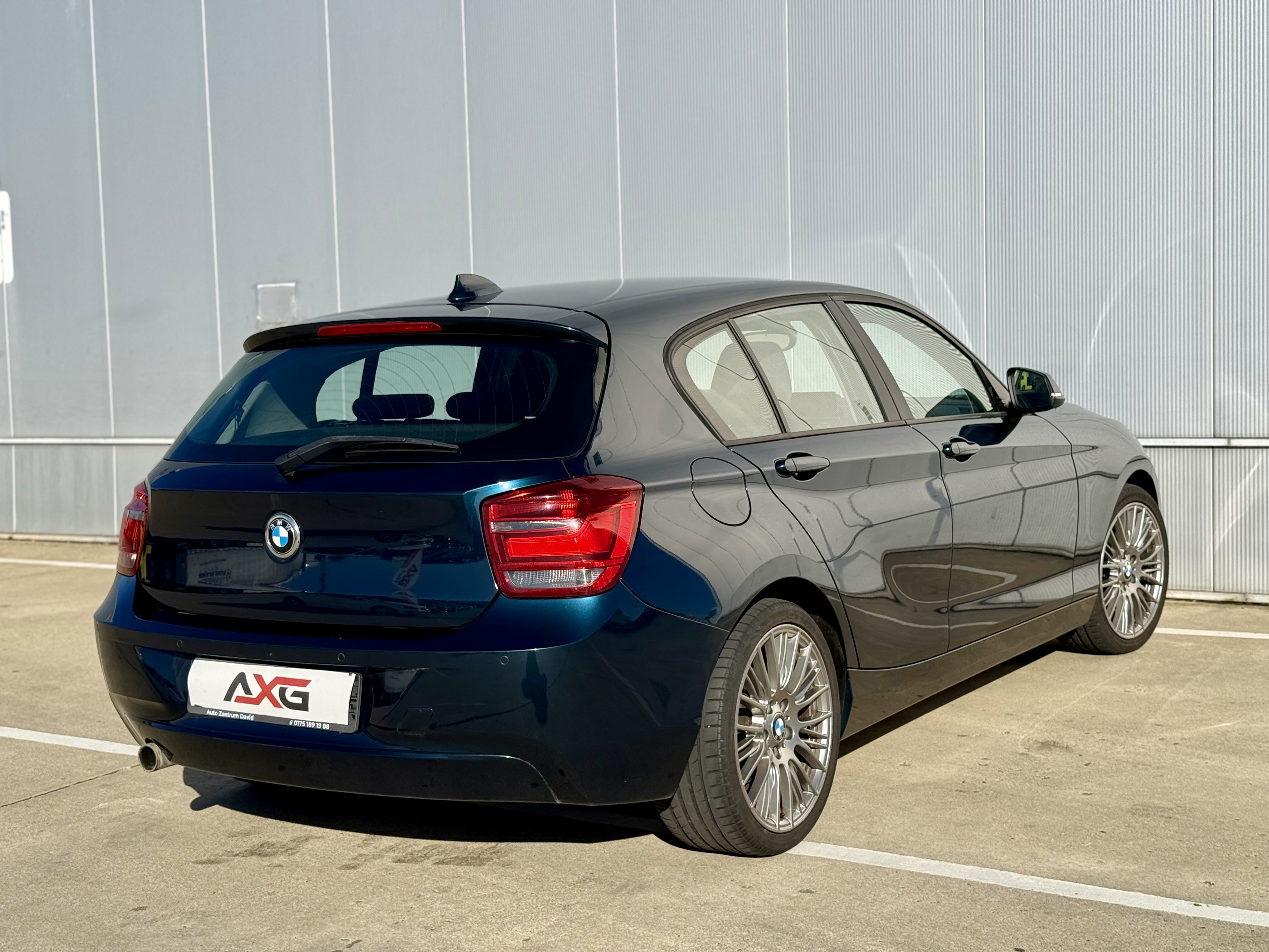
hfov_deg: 39.7
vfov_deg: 30.3
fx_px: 1760
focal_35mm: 48
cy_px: 476
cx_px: 634
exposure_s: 1/6536
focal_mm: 6.76
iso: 80
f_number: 1.78
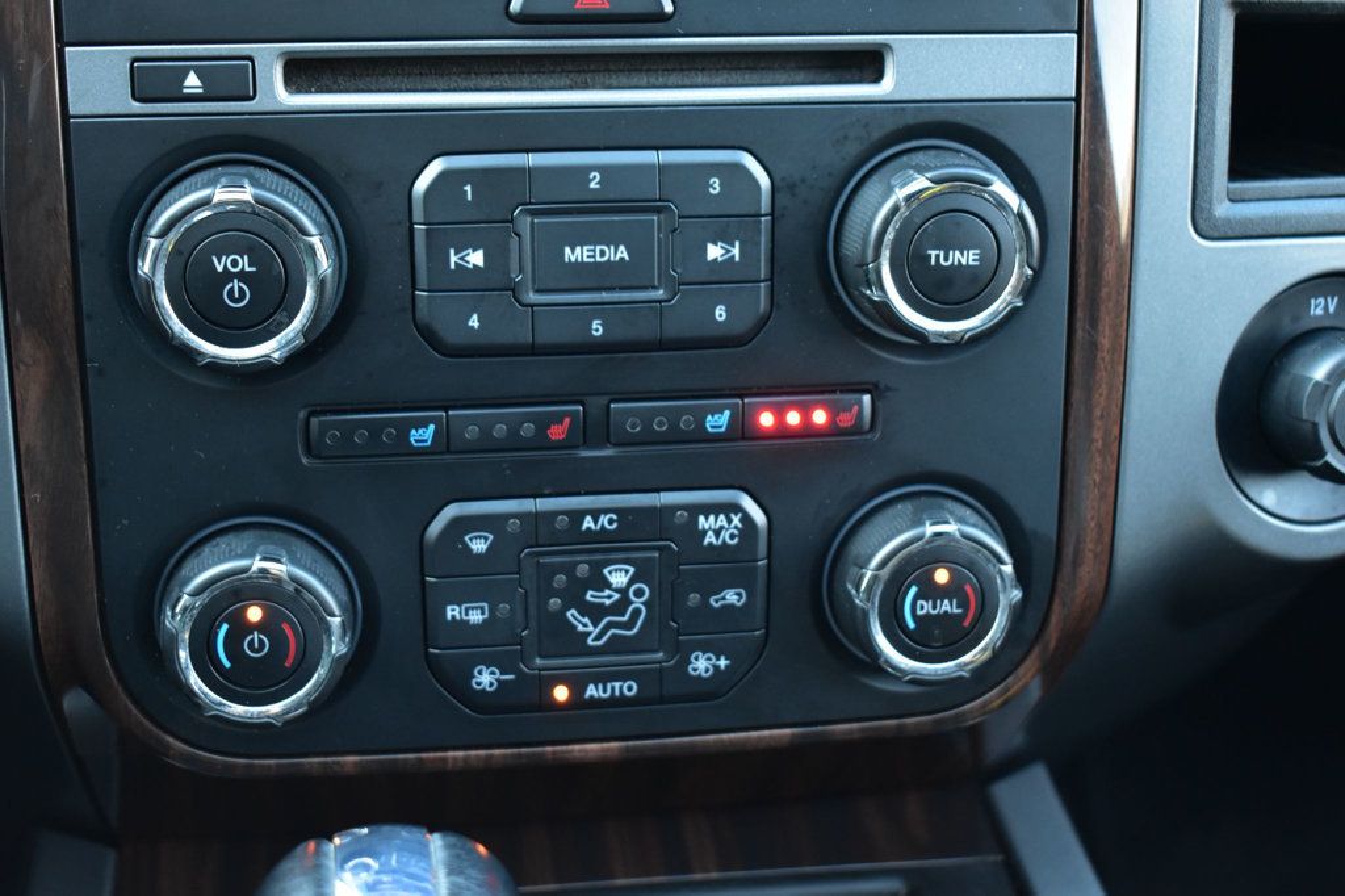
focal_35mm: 54
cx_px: 672
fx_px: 2017
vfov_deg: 25.0
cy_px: 448
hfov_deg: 36.9
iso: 1600
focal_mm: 36
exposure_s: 1/15
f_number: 4.8
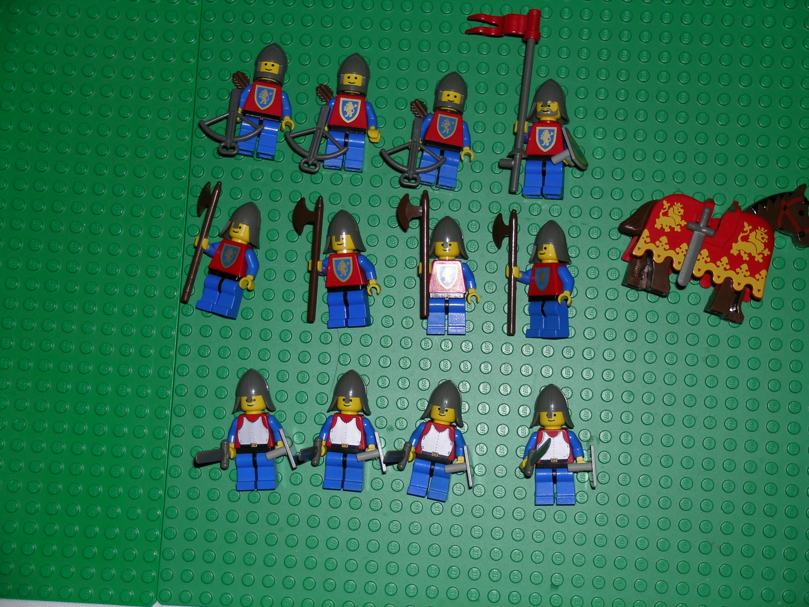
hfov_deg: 29.8
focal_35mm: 65
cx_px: 404
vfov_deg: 22.6
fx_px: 1519
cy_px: 304
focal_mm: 13.5
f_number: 3.8
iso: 50
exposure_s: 1/121
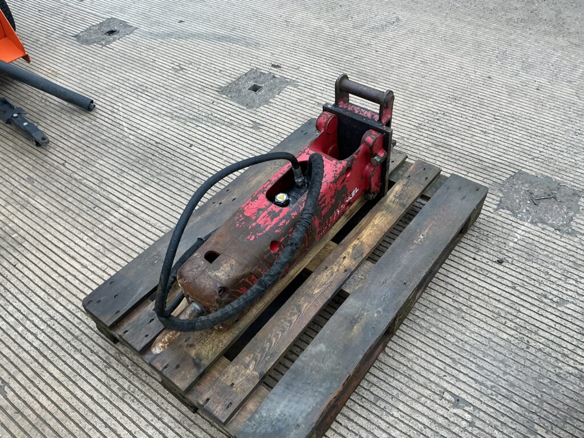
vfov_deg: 49.7
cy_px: 219
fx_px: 472
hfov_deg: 63.4
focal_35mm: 28
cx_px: 292
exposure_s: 1/122
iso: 64
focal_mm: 3
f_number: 1.8
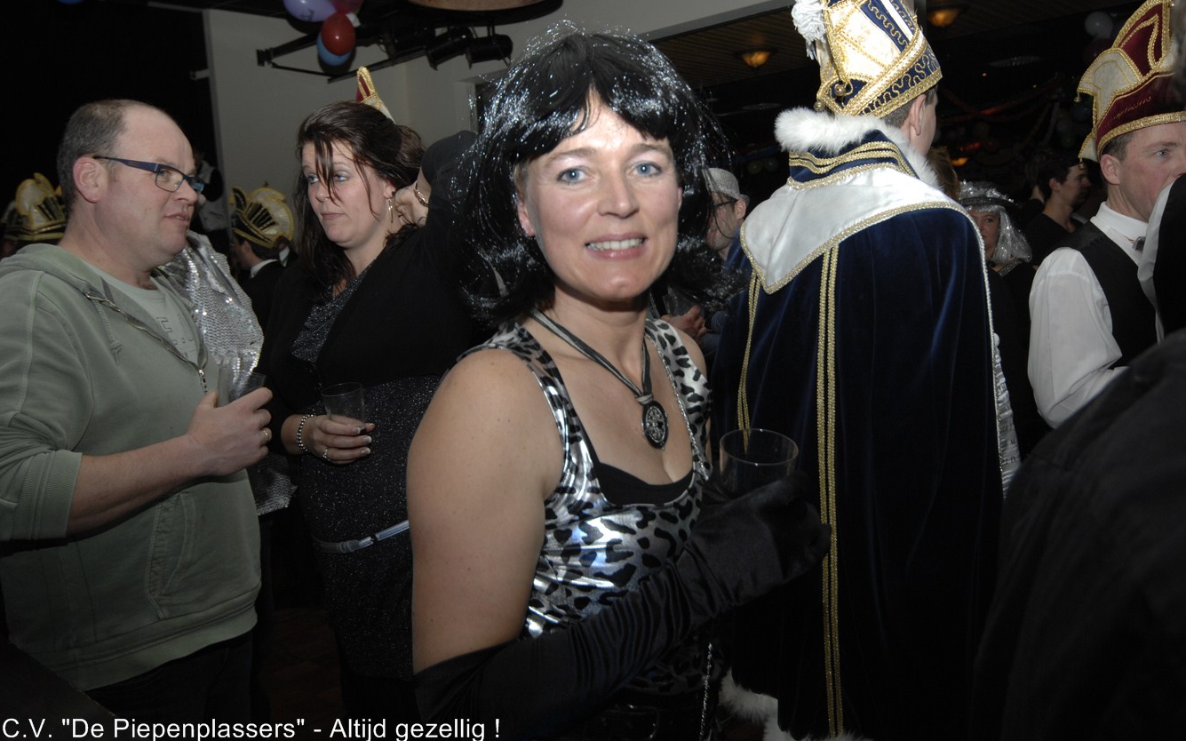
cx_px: 597
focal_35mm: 31
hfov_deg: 61.2
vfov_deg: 40.6
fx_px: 1002
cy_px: 348
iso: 250
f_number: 5.3
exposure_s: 1/125
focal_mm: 20
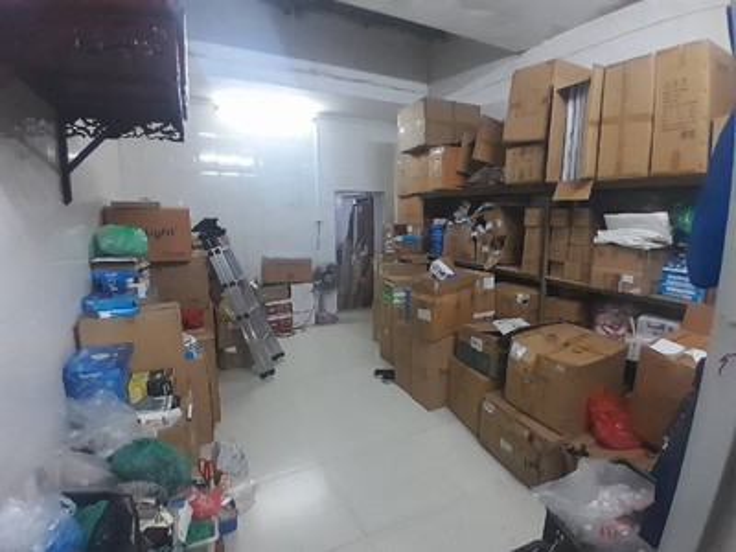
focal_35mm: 17
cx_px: 368
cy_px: 276
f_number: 2.2
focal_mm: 1.46
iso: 320
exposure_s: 1/25
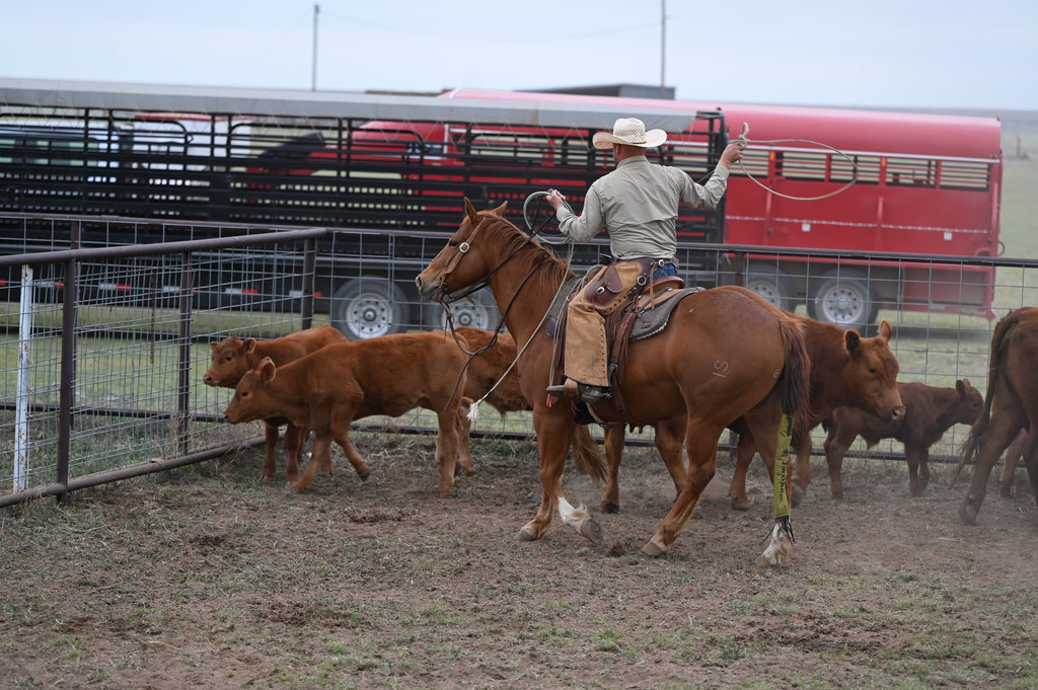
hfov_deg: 16.4
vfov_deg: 10.9
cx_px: 519
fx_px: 3601
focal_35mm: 125
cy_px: 345
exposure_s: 1/250
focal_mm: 125
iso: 400
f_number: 3.5
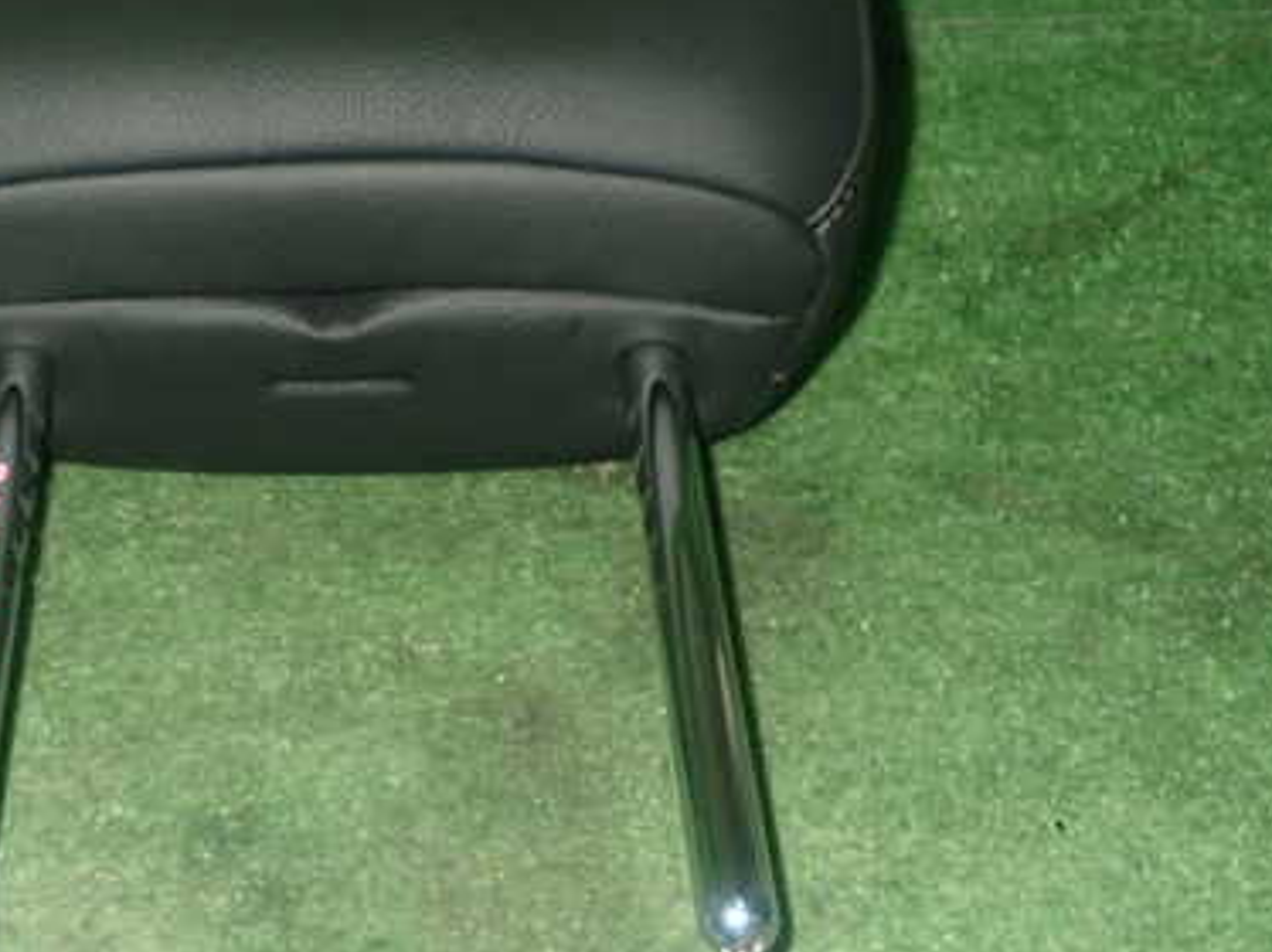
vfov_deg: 24.0
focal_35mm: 61
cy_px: 394
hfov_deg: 31.2
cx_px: 327
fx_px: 2240
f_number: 8
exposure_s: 1/40
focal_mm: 6.83
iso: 800
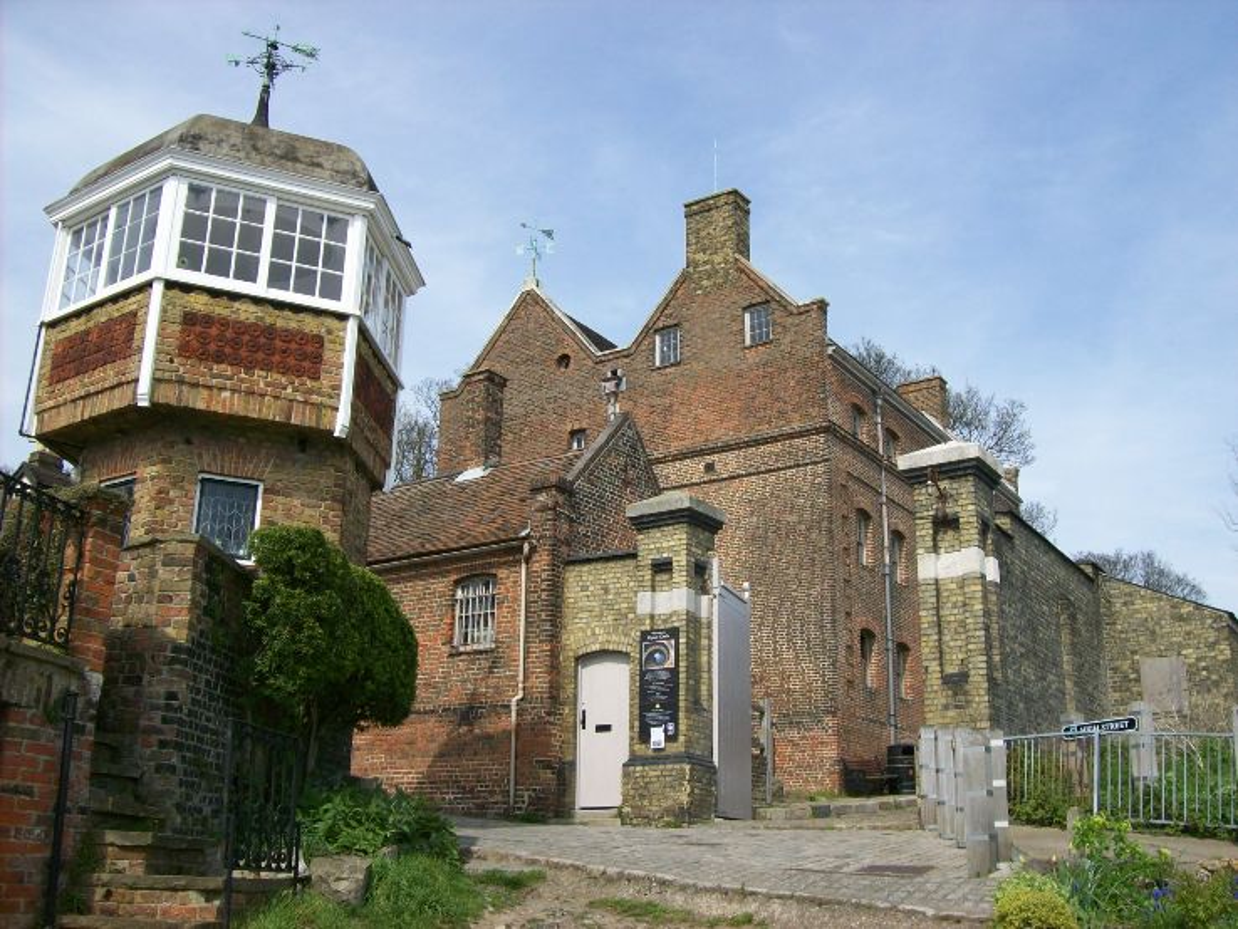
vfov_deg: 39.7
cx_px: 619
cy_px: 464
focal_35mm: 36
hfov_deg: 51.3
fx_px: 1288
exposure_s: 1/488
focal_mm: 6
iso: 80
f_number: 4.8
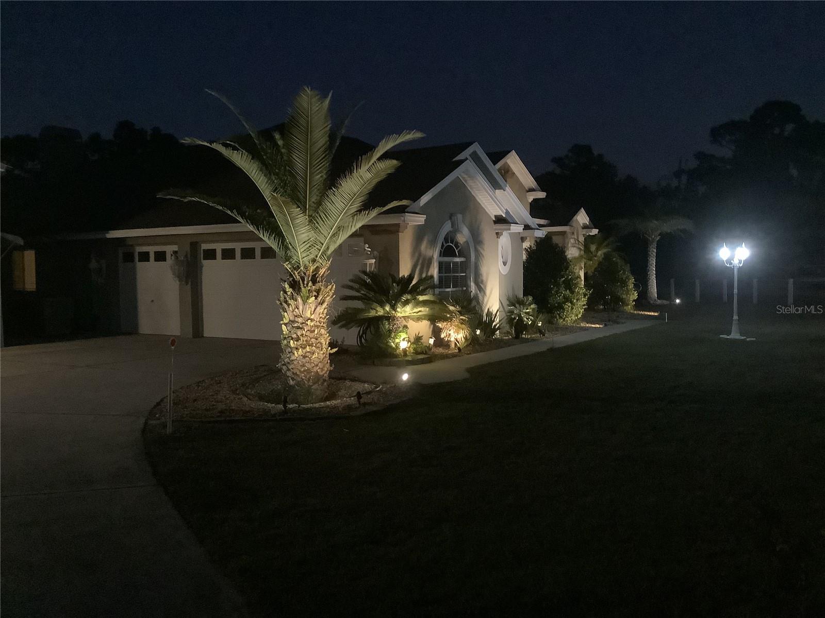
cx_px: 412
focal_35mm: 31
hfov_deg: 58.4
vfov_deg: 45.4
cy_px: 309
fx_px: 739
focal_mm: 3.3
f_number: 2.4
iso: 800
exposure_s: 1/15
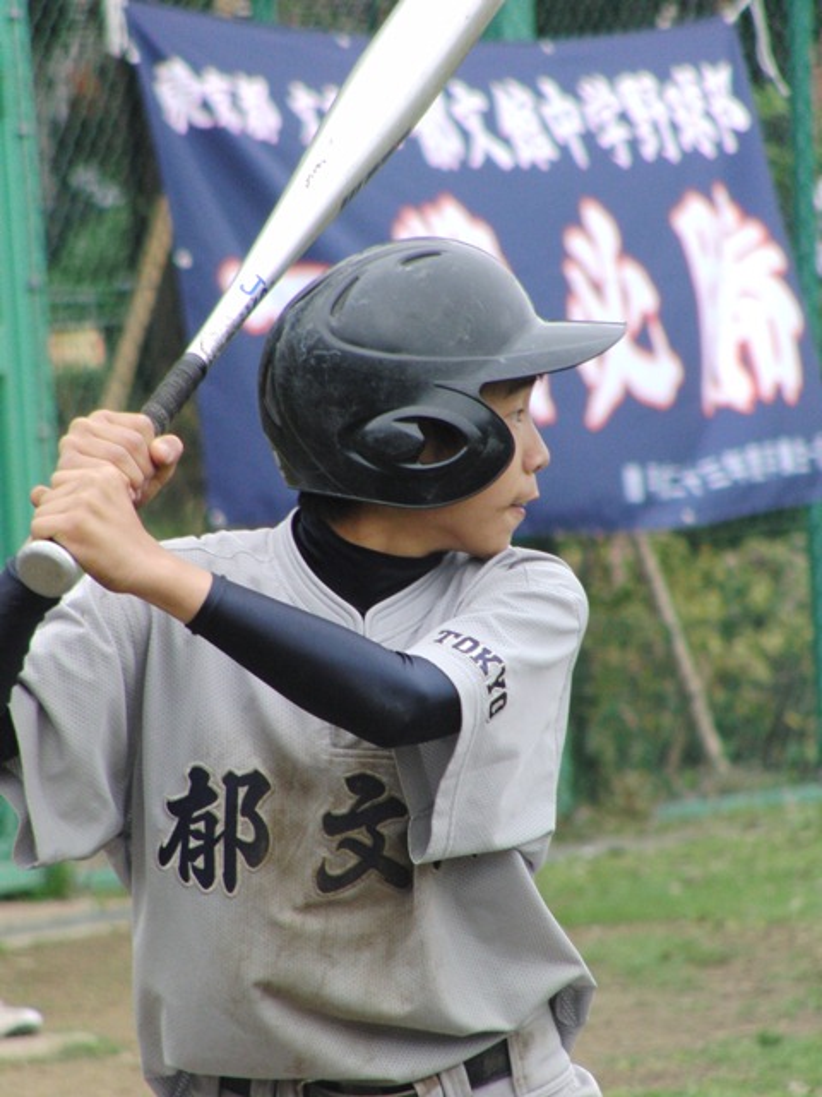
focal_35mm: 520
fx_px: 16464
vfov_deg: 3.8
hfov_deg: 2.9
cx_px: 411
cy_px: 548
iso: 200
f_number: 4.5
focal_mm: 92
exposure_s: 1/500
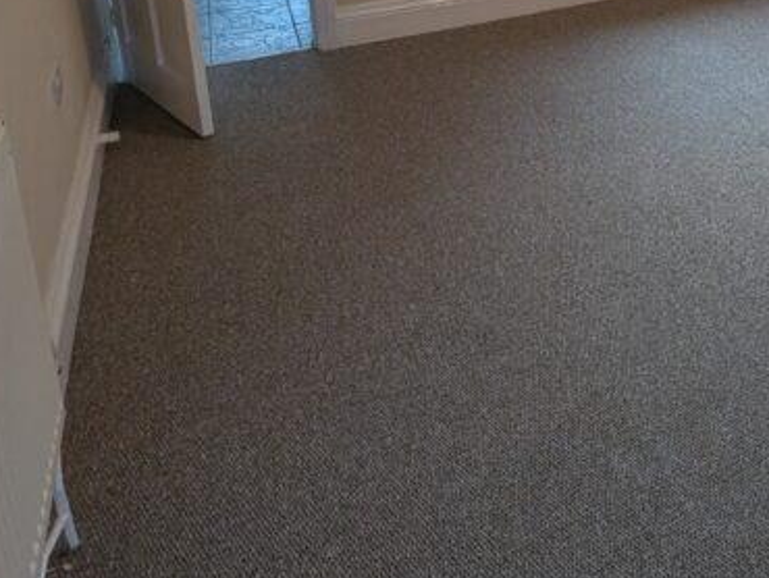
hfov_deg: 46.0
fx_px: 800
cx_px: 702
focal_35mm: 36
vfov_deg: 33.3
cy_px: -95
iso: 141
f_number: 2.2
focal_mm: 1.95
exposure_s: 1/86.5
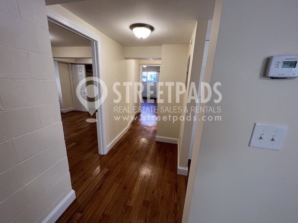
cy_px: 112
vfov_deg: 89.9
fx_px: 112
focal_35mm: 13
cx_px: 149
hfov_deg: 106.2
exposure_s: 1/60
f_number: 1.8
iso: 125
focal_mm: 1.57
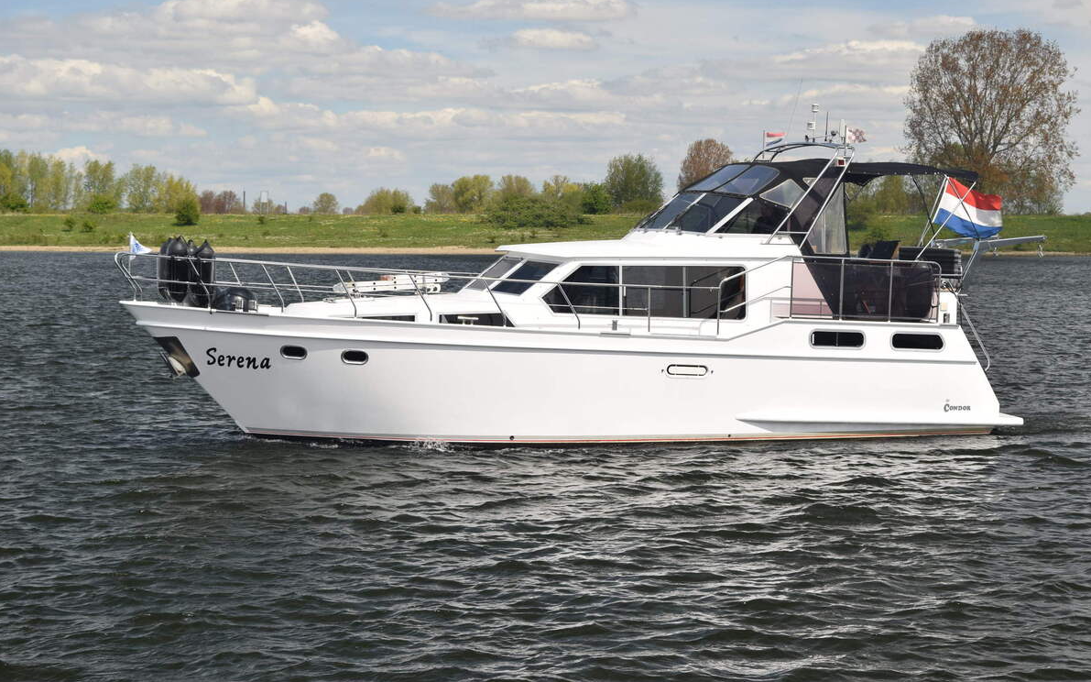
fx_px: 2200
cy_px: 318
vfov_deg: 17.6
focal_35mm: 74
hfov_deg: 27.9
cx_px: 546
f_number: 8
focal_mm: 48
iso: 200
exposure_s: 1/160
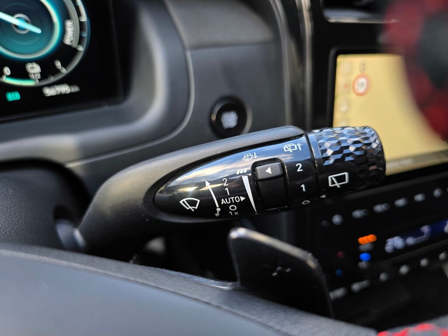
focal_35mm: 23
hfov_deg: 73.9
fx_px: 298
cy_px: 168
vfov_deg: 58.9
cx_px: 224
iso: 32
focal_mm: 6.3
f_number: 1.7
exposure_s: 1/50
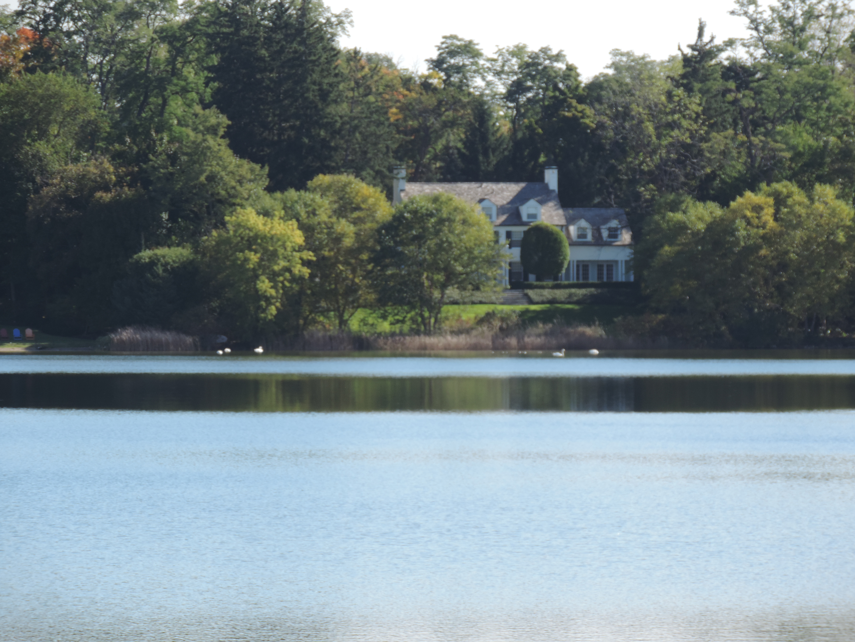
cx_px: 428
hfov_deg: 6.1
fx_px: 8027
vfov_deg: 4.6
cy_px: 321
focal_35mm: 325
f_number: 4.8
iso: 80
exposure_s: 1/250
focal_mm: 57.9
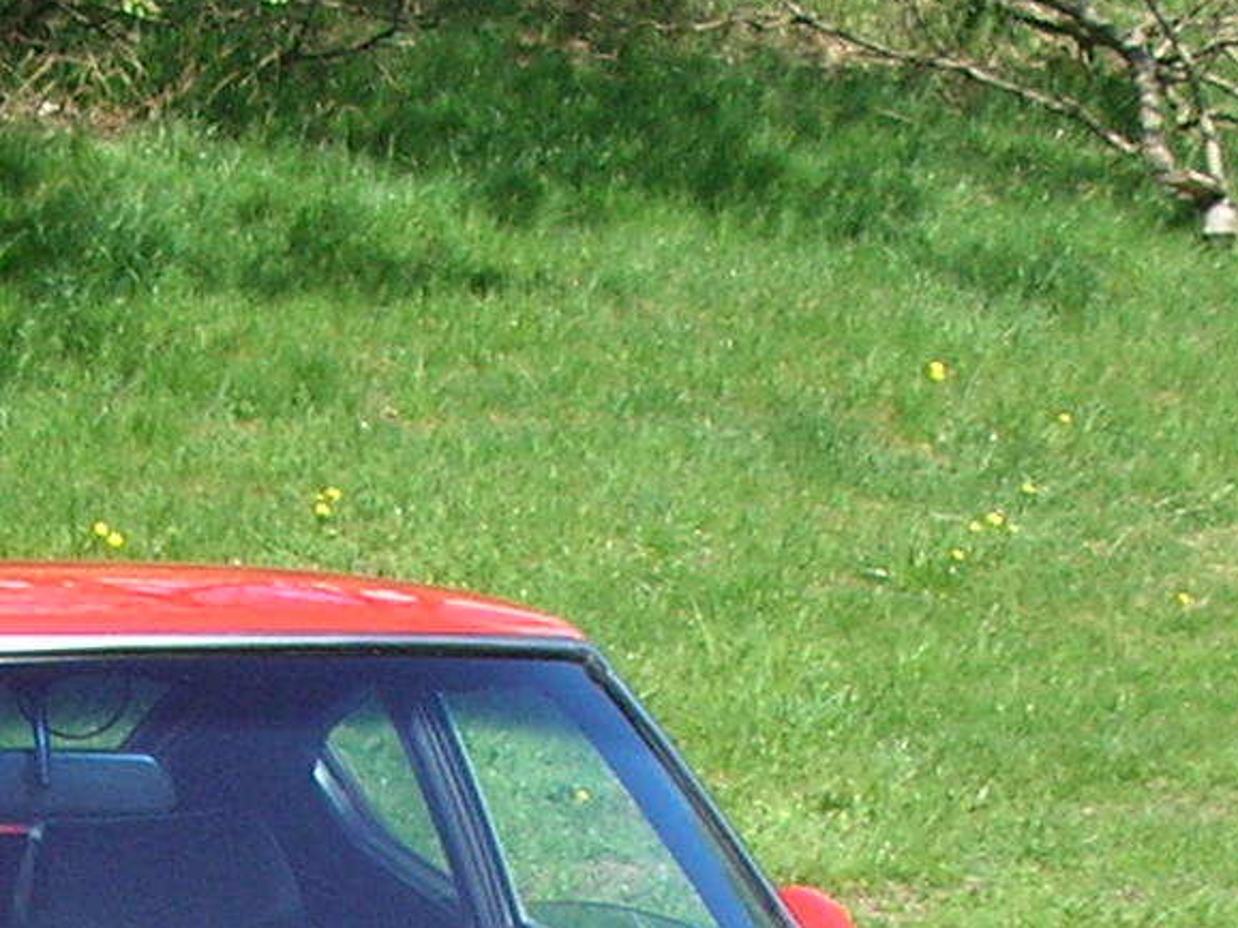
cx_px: 206
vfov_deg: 8.9
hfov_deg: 12.5
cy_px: 1847
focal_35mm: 157
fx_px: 5613
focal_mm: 5.8
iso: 50
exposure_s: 1/41
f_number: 8.5
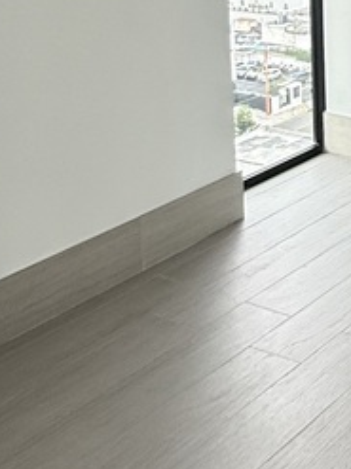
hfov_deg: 19.8
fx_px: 920
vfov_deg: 26.5
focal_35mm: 68
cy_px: -36
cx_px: 461
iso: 64
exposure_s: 1/99
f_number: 2.2
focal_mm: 2.22
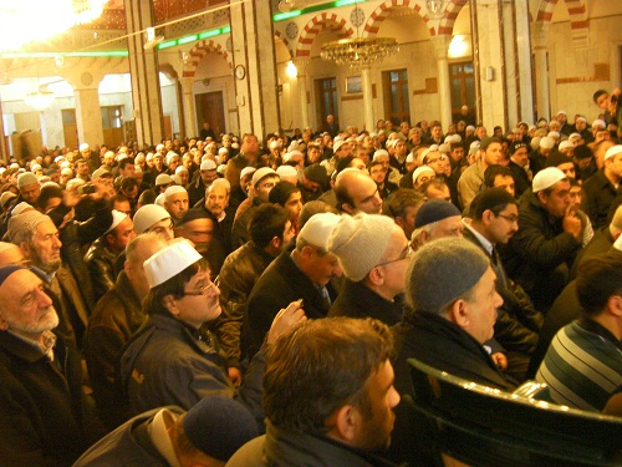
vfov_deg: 37.7
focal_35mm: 38
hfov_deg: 49.0
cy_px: 234
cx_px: 311
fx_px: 683
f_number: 3.5
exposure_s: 1/5.4
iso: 400
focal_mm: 6.8
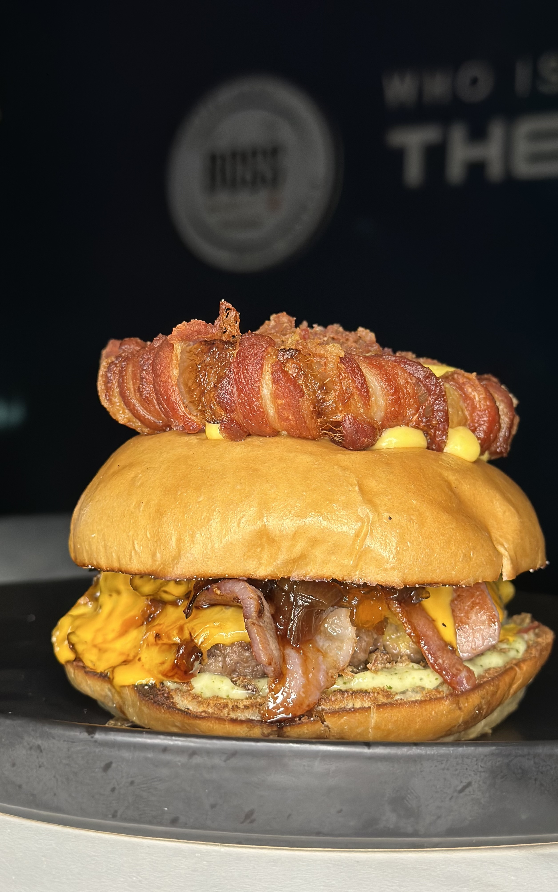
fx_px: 1241
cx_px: 290
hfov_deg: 25.3
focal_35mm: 51
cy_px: 445
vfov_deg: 39.6
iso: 400
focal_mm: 6.86
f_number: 1.78
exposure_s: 1/51
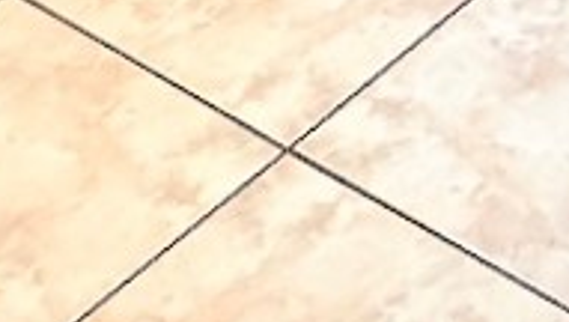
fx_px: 1541
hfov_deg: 19.1
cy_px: -1020
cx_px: 769
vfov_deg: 7.6
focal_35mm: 102
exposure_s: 1/60
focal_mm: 2.22
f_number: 2.2
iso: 200
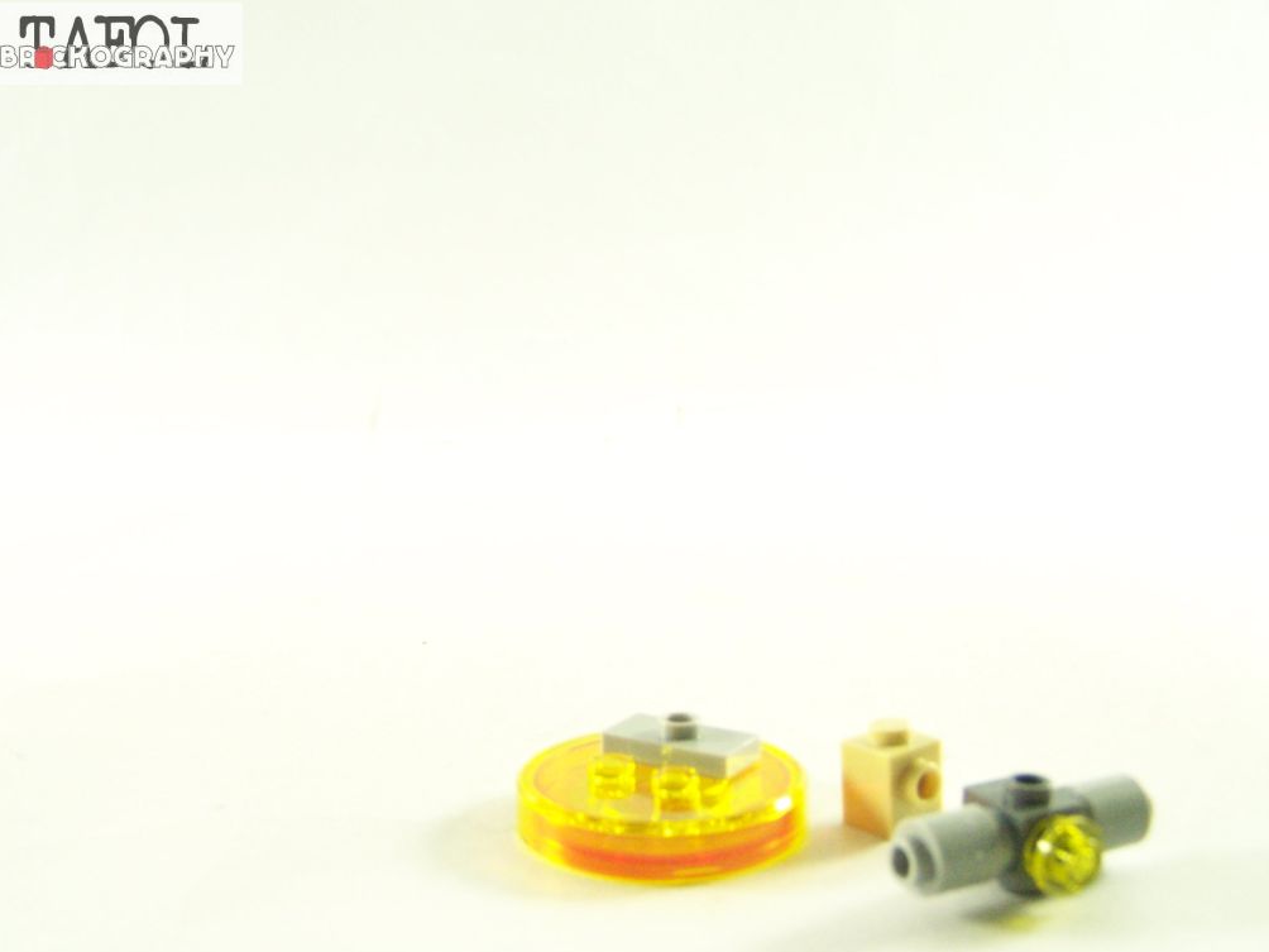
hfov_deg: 36.8
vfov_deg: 28.0
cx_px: 624
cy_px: 475
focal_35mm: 52
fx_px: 1906
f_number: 3.2
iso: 400
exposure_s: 1/60
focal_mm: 8.5
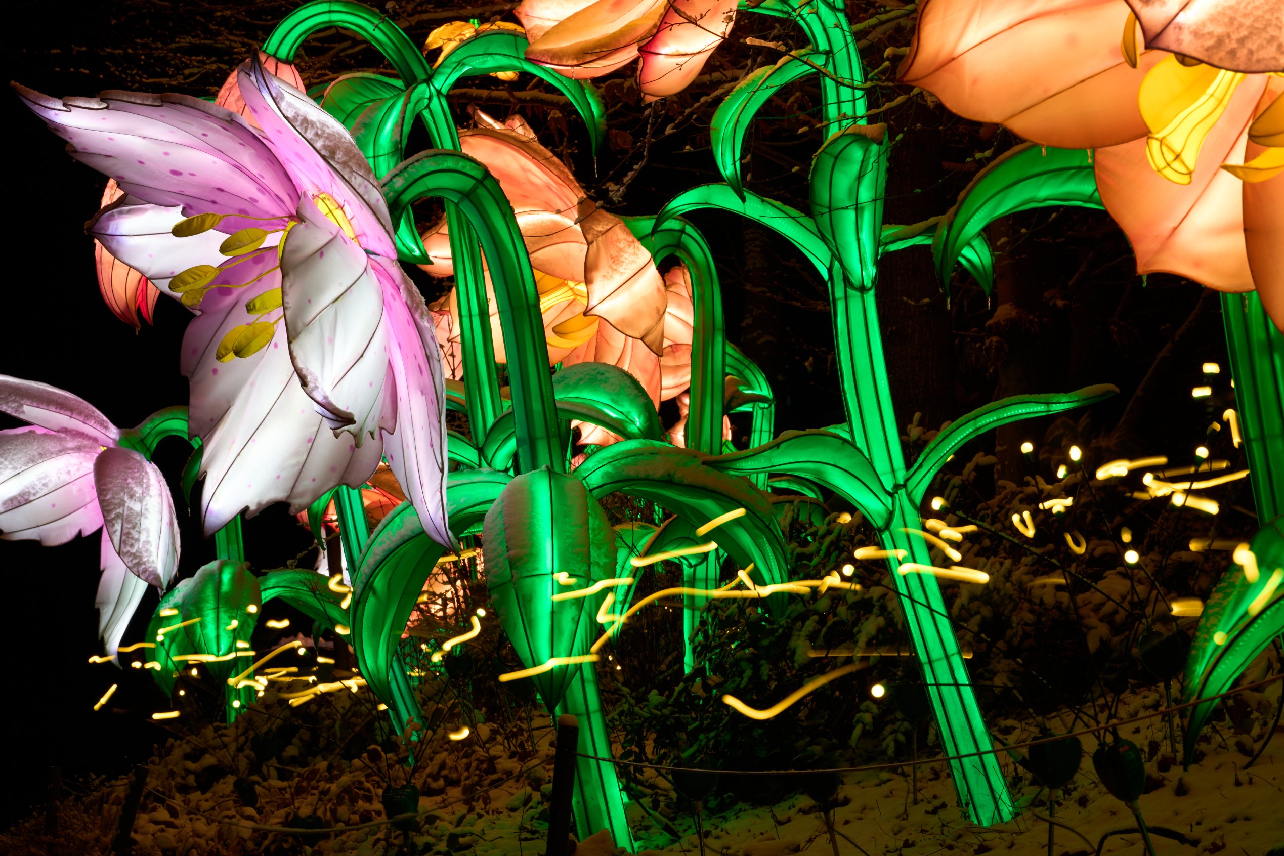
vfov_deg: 11.8
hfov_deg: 17.6
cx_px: 639
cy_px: 430
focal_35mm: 116
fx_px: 4137
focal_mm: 115
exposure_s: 1/1.25
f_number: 16
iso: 100
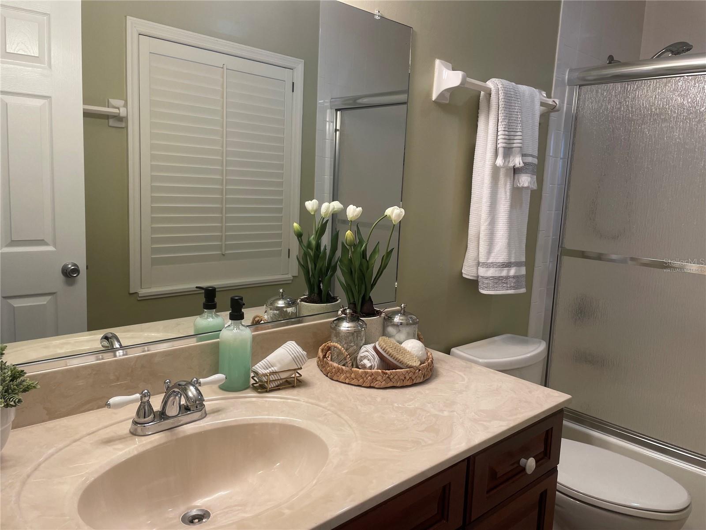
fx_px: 530
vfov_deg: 53.1
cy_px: 265
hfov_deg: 67.3
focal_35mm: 26
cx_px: 353
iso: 64
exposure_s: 1/60
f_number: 1.6
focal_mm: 4.2
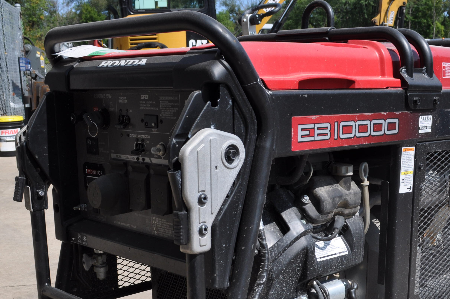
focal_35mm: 53
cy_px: 246
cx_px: 258
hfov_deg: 37.5
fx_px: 662
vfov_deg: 25.0
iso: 200
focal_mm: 20
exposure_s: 1/320
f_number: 9
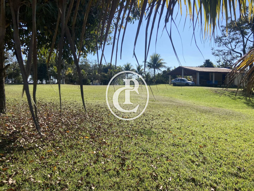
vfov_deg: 53.1
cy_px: 96
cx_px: 127
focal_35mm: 26
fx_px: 191
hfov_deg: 67.3
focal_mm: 4.25
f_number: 1.8
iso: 32
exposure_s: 1/2571
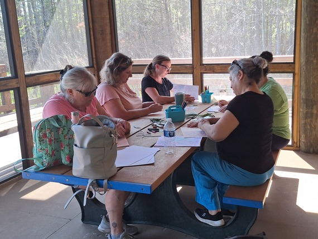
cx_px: 159
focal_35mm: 23
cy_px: 120
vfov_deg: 58.9
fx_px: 211
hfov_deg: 73.9
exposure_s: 1/220
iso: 40
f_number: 1.8
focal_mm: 5.54
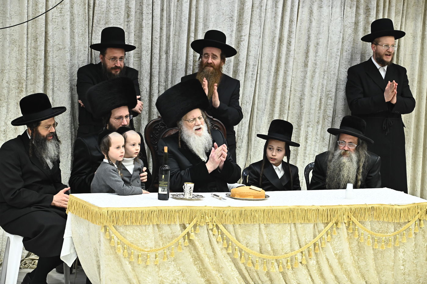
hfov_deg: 14.7
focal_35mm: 140
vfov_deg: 9.8
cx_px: 214
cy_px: 142
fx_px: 1660
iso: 3200
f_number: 9
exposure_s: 1/200
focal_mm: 140
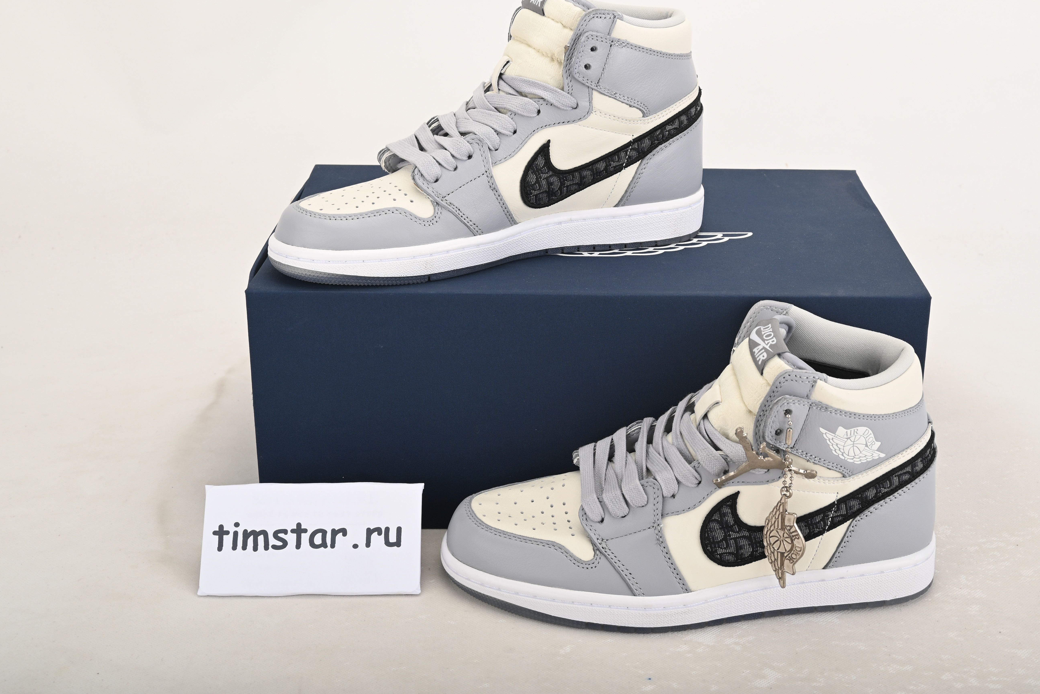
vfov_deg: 27.5
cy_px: 294
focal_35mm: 49
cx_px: 586
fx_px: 1416
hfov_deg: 40.3
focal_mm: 42
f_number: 11
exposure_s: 1/200
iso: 100
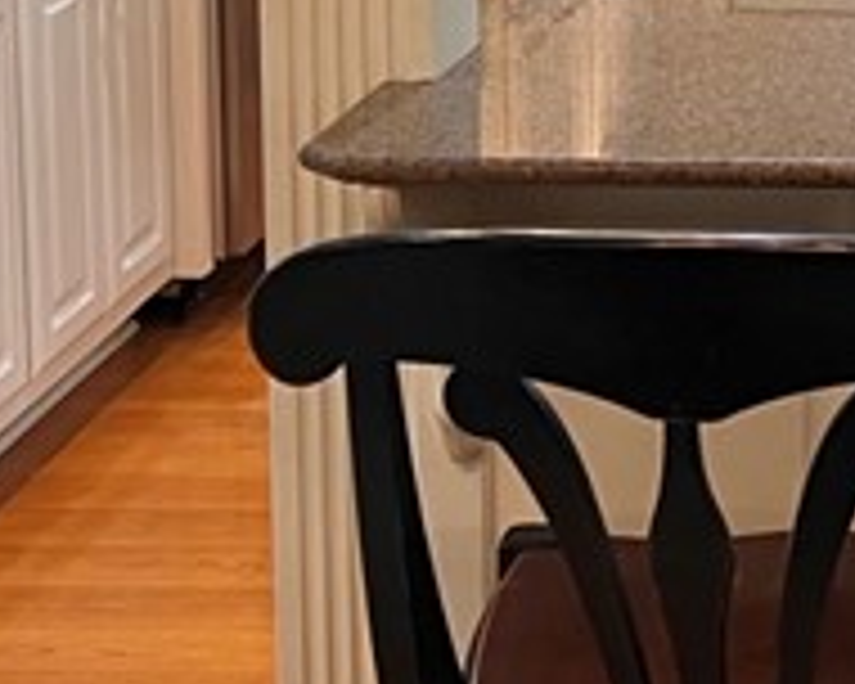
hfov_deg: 13.2
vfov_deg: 10.9
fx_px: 3467
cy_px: -266
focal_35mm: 137
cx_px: 1314
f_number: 1.5
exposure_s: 1/60
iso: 80
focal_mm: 5.7
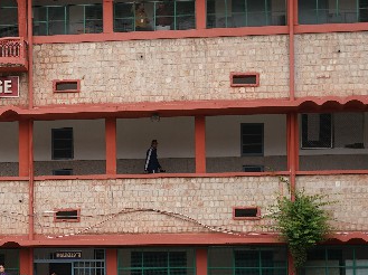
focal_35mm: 117
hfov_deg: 16.4
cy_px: 225
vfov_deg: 12.6
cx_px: -26
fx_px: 1242
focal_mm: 50
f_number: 4
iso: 250
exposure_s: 1/200
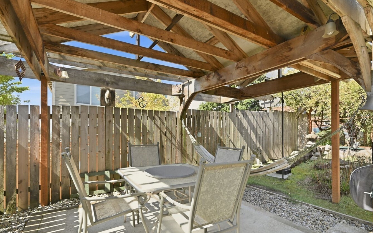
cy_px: 131
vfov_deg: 64.8
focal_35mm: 18
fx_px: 183
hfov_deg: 91.1
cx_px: 187
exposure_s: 1/30
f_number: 8
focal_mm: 14
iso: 320
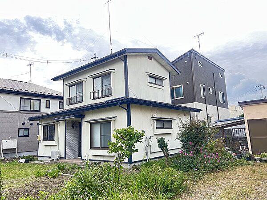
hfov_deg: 67.3
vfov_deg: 53.1
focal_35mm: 26
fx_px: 201
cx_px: 134
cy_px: 100
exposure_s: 1/486
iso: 50
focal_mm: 5.7
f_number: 1.5
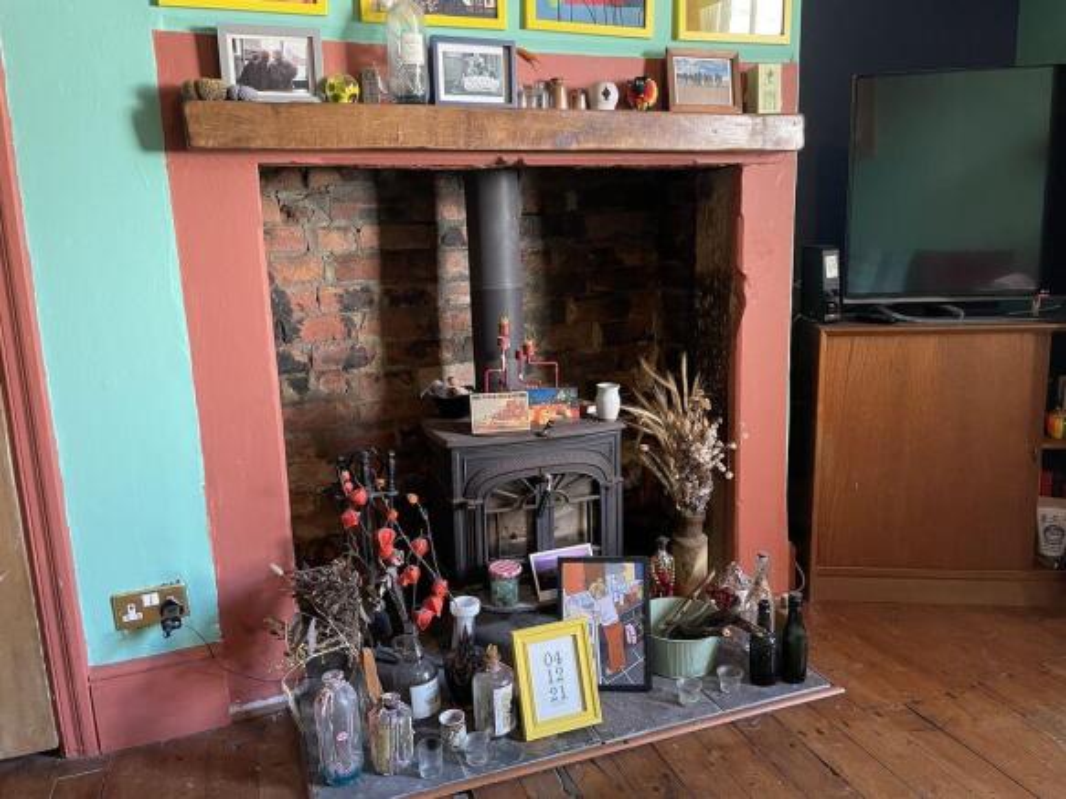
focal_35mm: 26
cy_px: 400
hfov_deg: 67.3
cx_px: 533
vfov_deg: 53.0
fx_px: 801
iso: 500
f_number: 1.6
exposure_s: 1/50
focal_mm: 4.2
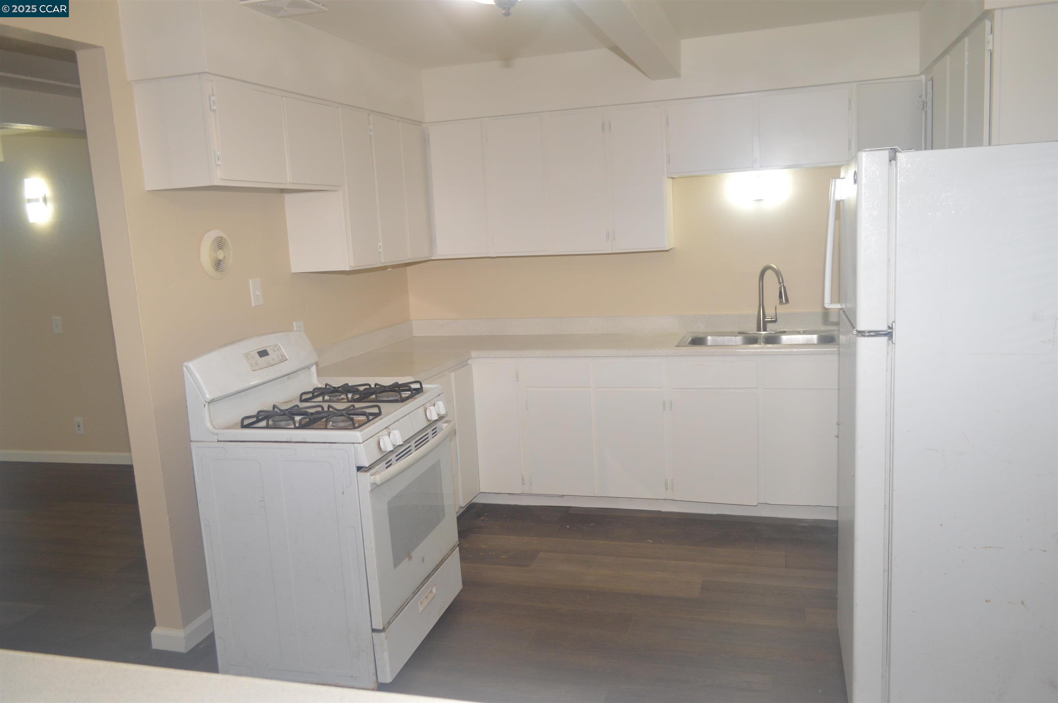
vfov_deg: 47.8
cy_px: 352
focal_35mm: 27
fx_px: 793
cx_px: 529
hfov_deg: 67.4
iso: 400
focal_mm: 18
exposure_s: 1/80
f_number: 4.5
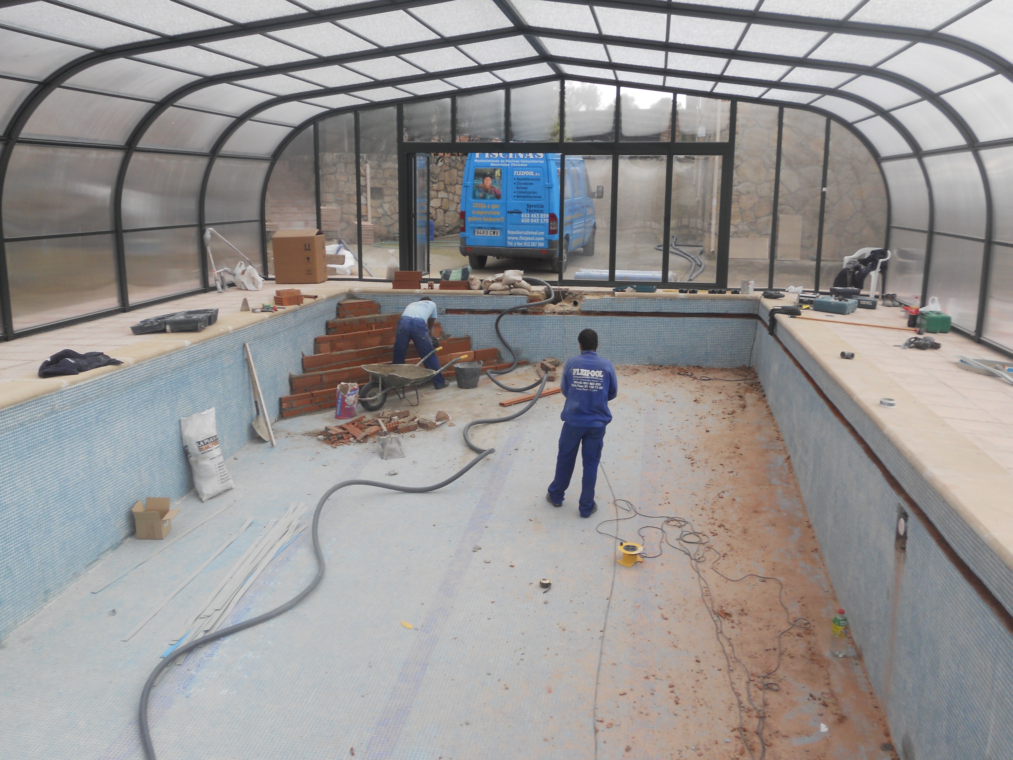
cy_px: 380
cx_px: 506
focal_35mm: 32
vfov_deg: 44.2
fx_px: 936
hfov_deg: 56.8
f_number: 3.5
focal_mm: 5.8
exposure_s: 1/50
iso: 80
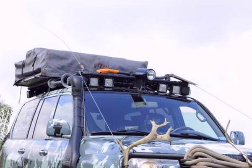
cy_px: 168
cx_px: 167
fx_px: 714
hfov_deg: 20.0
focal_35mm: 102
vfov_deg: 13.2
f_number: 9
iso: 320
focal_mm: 48
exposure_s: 1/200
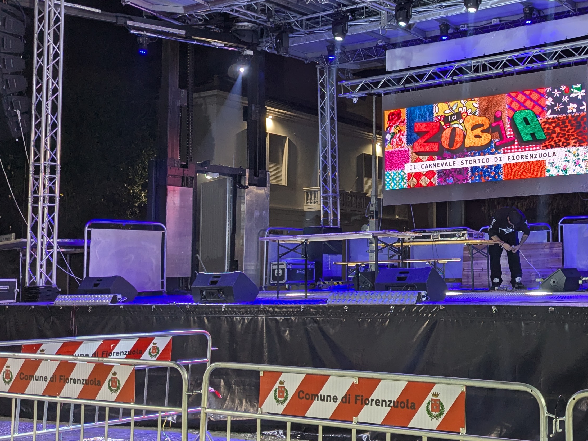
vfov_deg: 29.6
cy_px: 174
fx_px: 832
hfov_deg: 37.9
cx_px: 447
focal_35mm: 49
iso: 61
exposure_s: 1/50
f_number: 1.73
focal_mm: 4.38
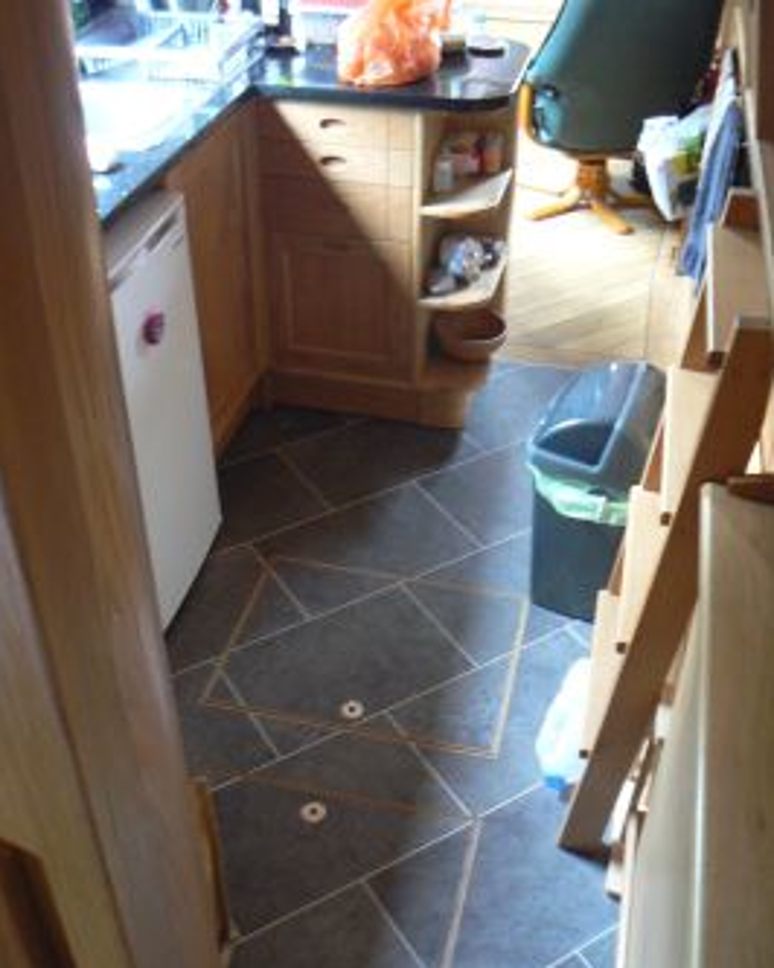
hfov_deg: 39.1
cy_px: 477
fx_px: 1089
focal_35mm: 38
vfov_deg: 48.0
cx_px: 390
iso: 200
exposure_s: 1/8
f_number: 2.8
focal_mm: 6
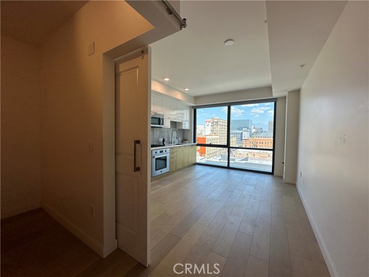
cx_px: 184
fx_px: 149
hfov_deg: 102.1
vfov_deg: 85.7
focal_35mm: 14
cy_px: 138
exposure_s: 1/333
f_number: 2.2
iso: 40
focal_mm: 2.22
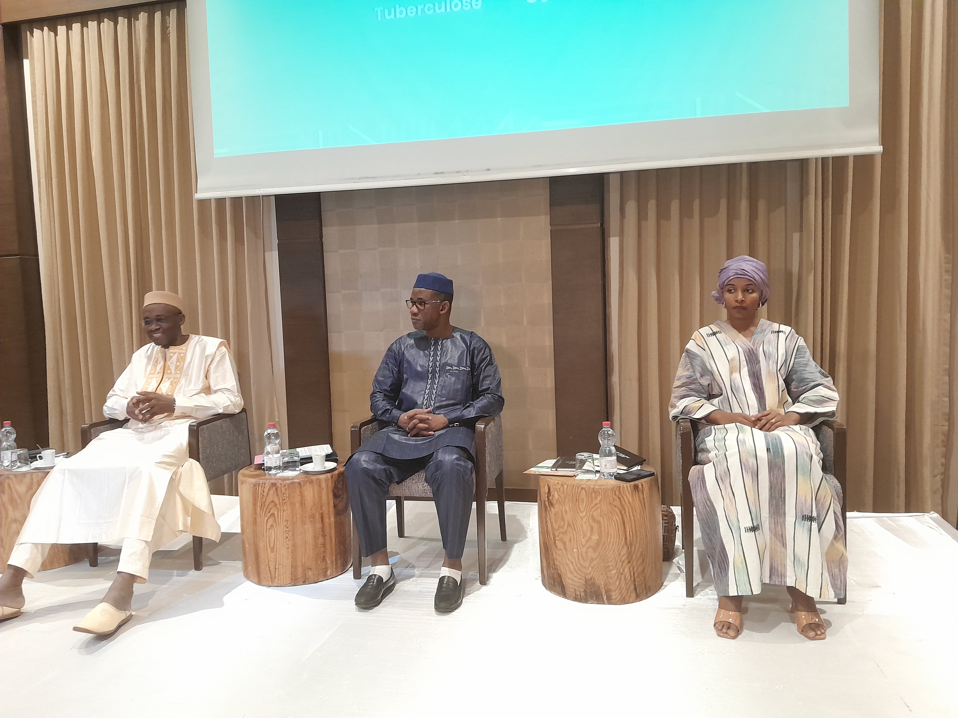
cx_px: 479
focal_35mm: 26
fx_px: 720
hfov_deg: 67.3
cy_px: 359
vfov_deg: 53.1
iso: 500
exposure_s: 1/33
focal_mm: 3.98
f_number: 1.8
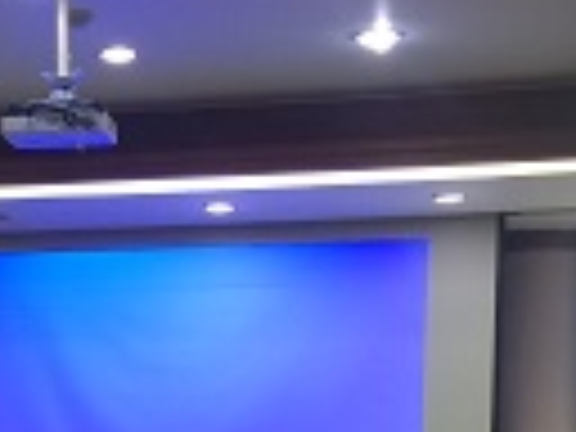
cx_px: 22
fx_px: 1847
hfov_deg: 17.4
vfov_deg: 12.5
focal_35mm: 111
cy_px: 693
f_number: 2.2
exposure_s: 1/30
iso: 50
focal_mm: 4.15
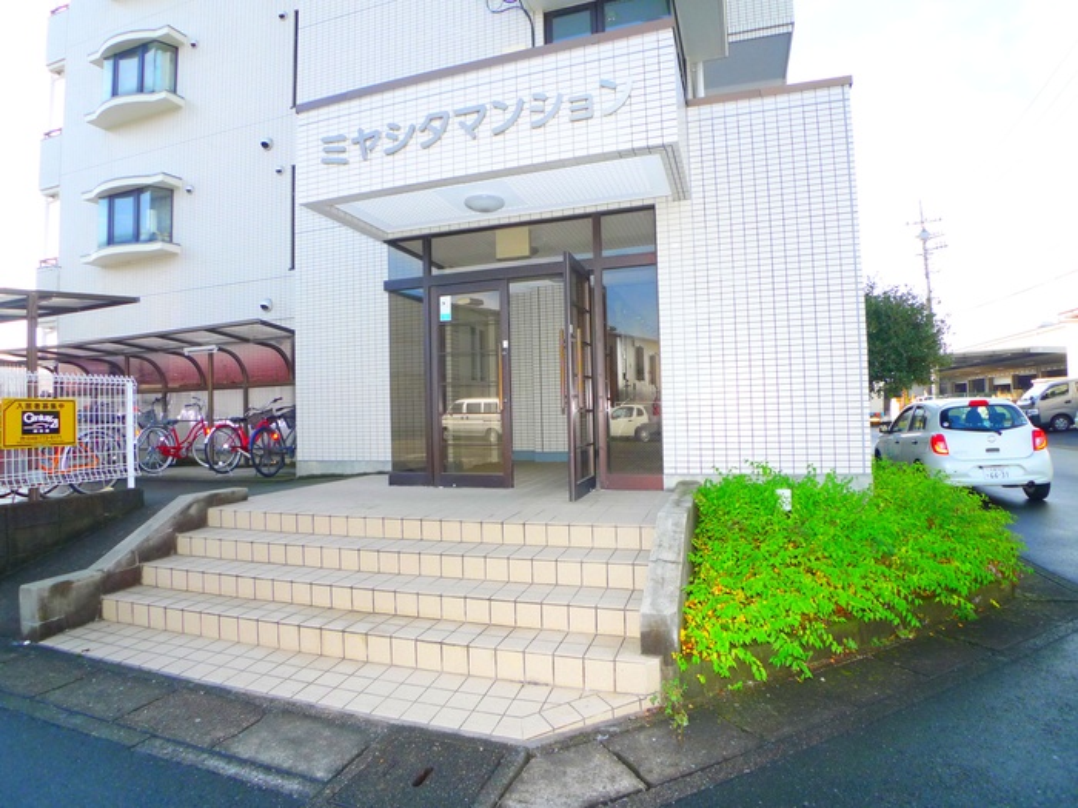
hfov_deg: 71.6
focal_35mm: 24
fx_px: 747
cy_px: 404
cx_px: 539
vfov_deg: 56.8
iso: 100
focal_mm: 5.1
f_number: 2.8
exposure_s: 1/400
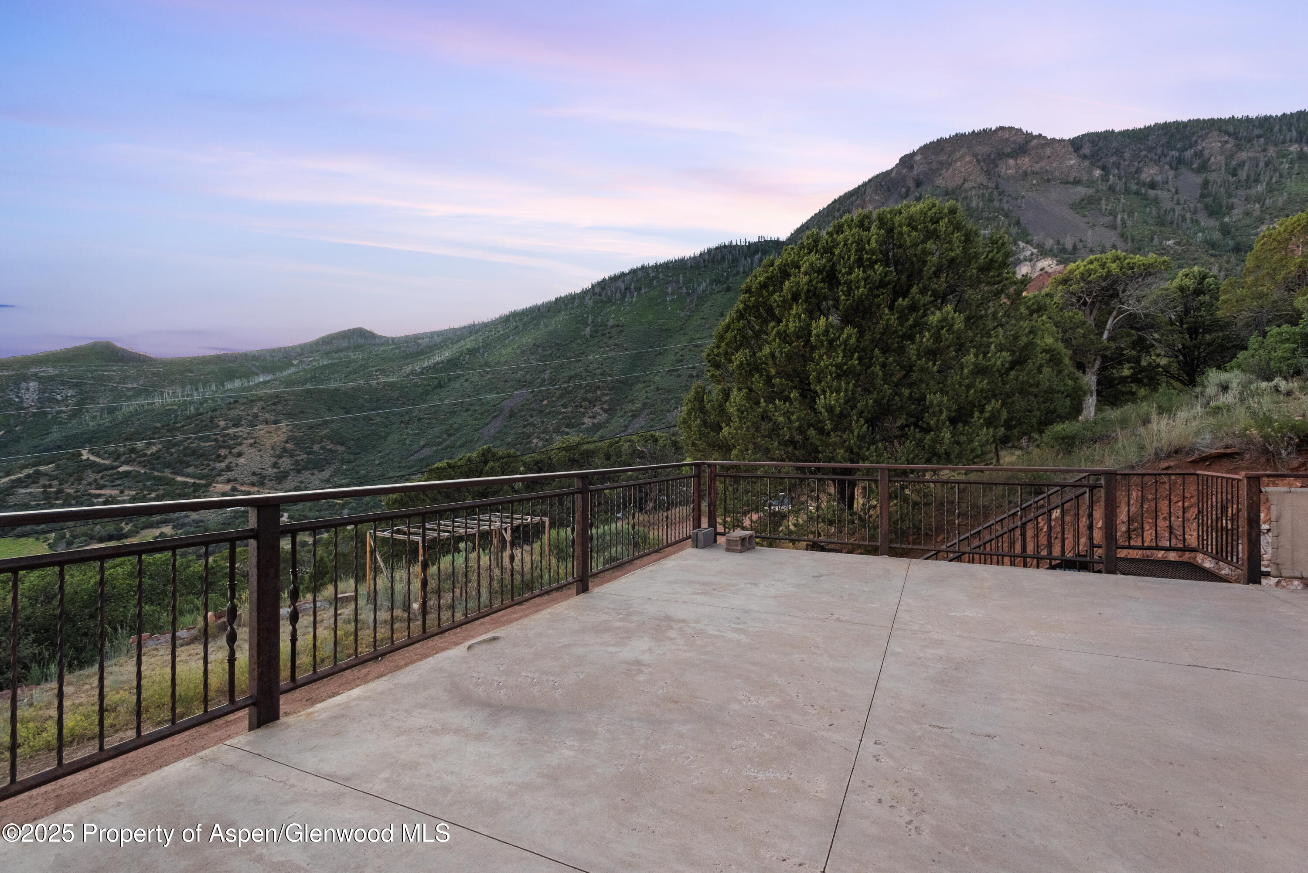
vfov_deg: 70.5
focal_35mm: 17
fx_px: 618
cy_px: 436
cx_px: 654
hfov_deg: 93.3
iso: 1600
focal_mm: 17
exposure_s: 1/400
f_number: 7.1
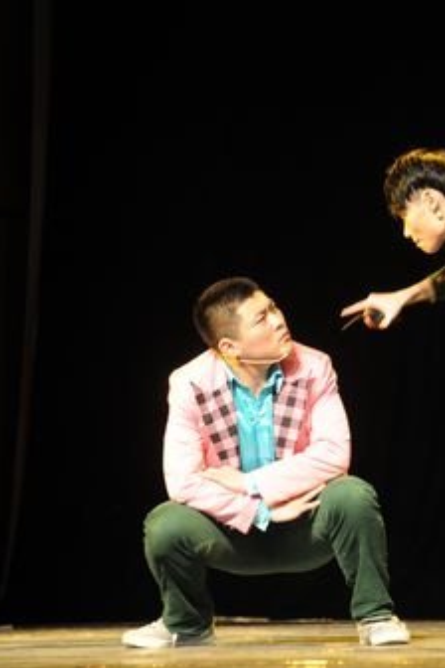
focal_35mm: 134
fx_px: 2484
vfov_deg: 15.3
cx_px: 511
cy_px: 329
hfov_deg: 10.1
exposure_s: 1/60
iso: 800
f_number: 4
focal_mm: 75
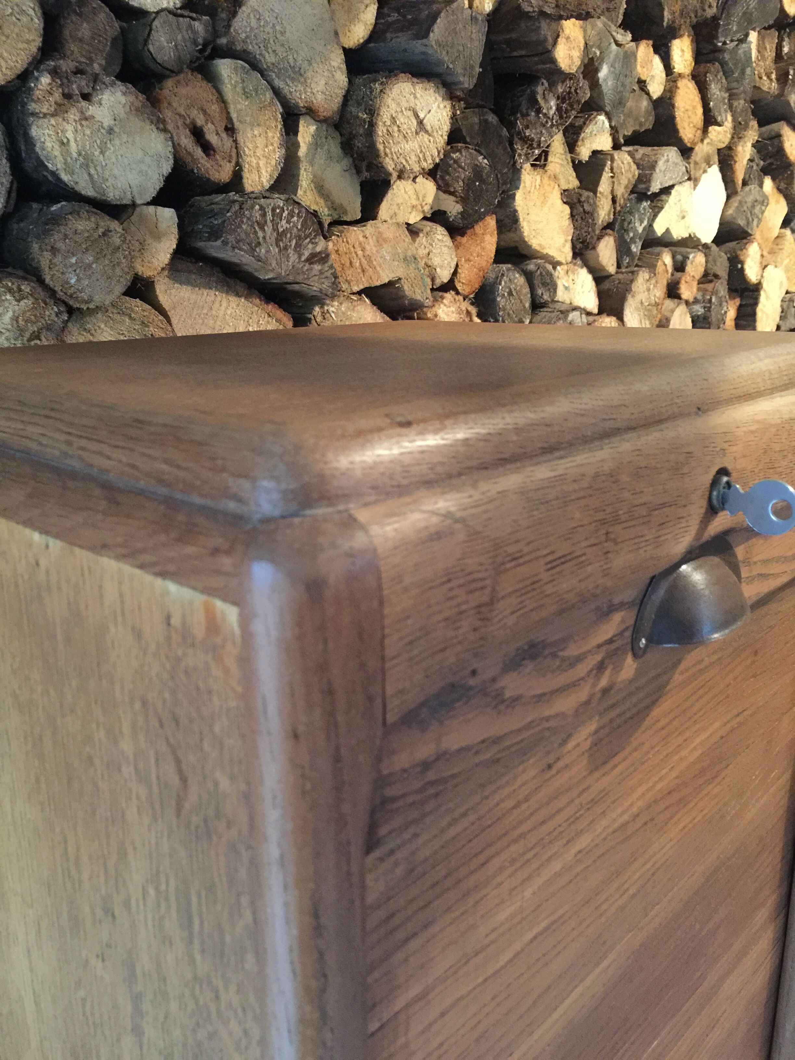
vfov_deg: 61.7
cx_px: 398
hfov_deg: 48.2
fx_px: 888
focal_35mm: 29
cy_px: 530
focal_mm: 4.15
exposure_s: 1/8
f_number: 2.2
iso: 200
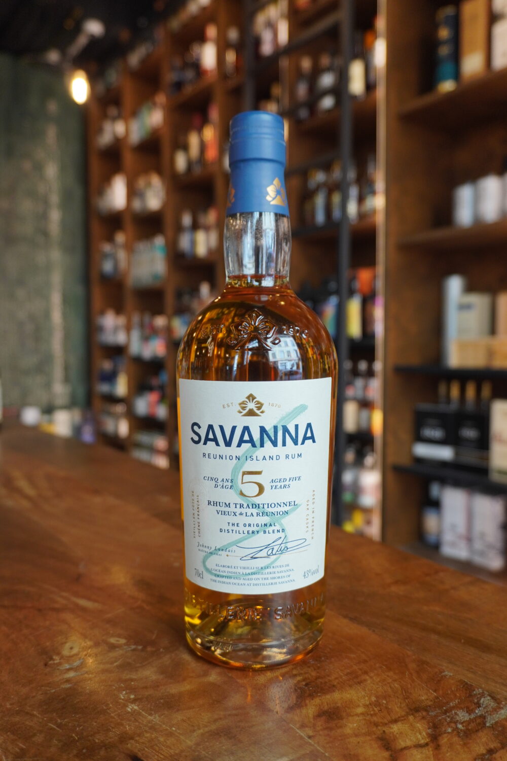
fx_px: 602
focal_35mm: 28
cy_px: 380
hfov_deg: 45.7
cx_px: 254
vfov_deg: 64.6
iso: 500
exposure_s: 1/160
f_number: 4
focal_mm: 19
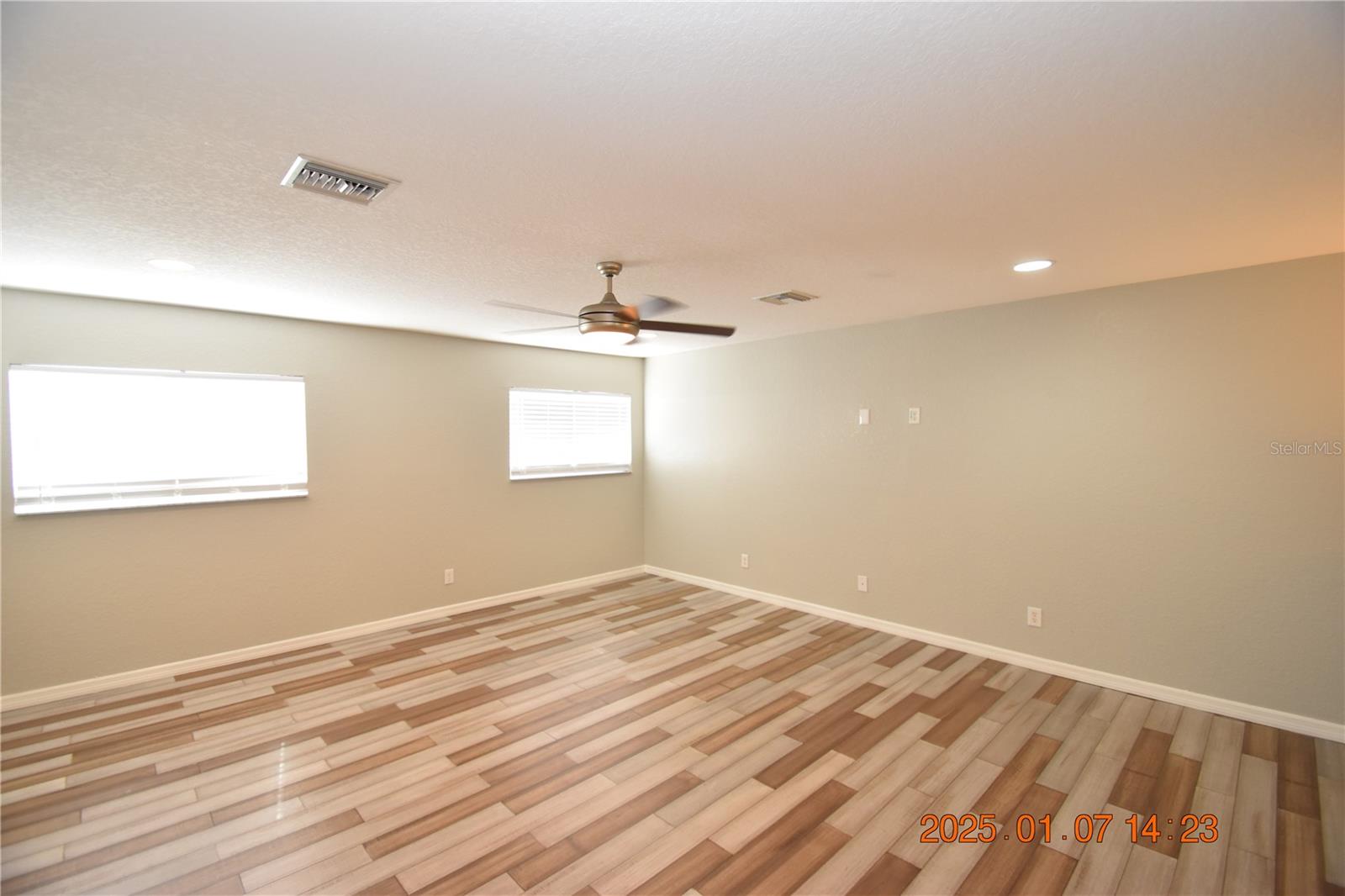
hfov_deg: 100.4
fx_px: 560
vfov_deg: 77.3
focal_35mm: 15
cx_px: 672
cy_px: 448
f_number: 4.5
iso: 800
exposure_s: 1/80
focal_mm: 10
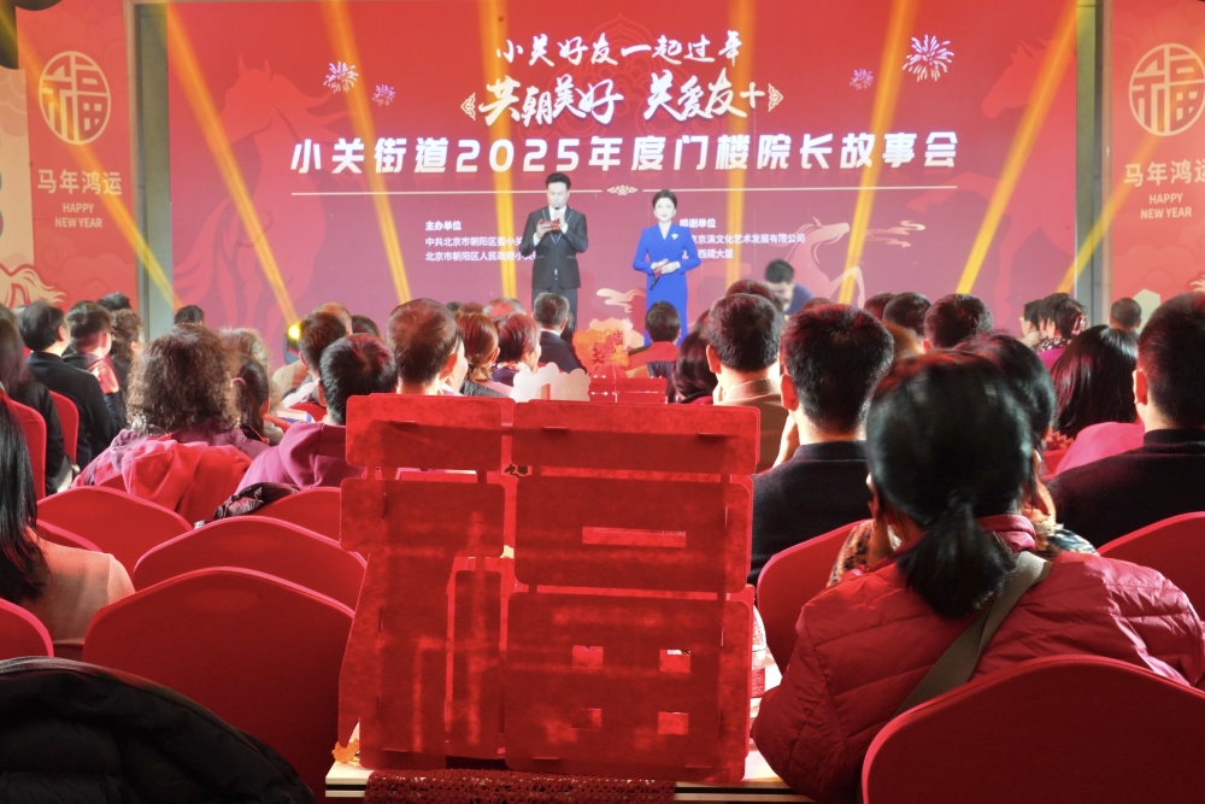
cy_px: 402
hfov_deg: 32.9
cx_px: 602
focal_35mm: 61
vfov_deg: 22.3
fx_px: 2042
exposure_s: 1/10
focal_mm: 61
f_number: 20
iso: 3200
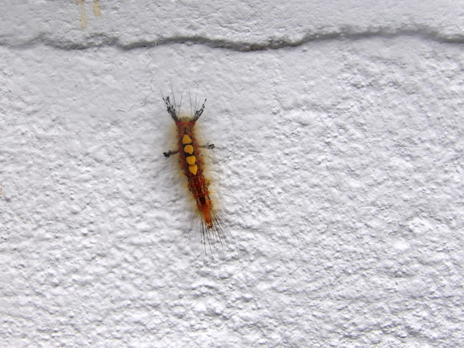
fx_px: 1474
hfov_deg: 17.9
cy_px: 136
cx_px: 197
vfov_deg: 13.4
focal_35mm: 110
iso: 100
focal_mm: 15.3
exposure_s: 1/400
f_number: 4.1
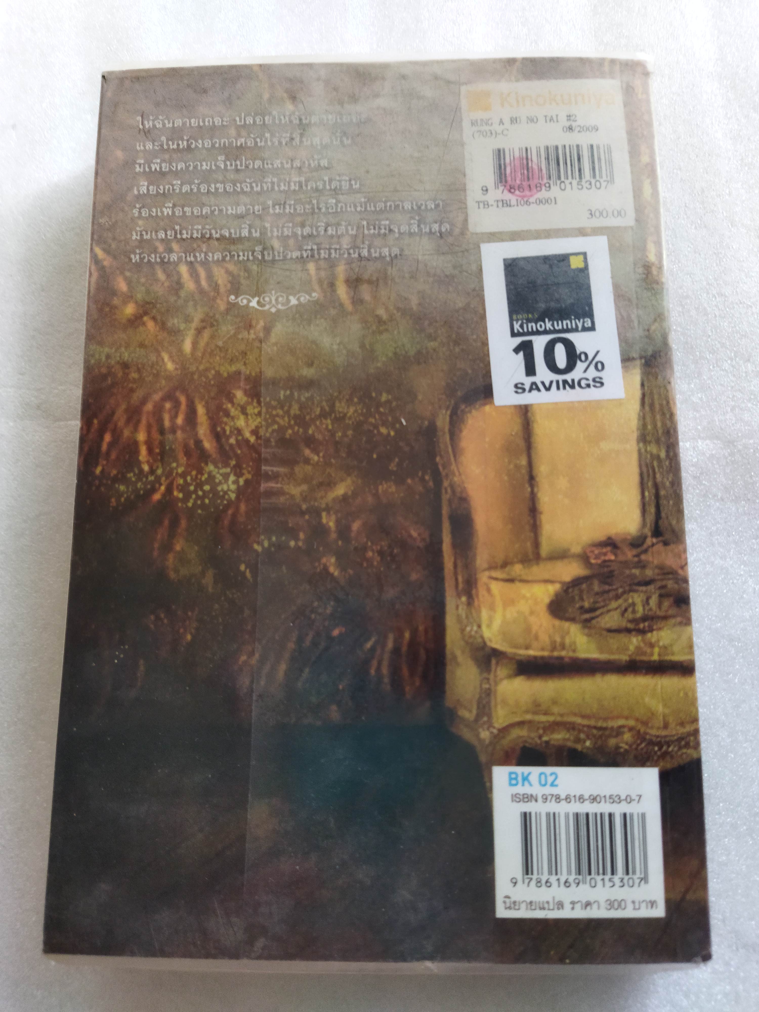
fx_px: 789
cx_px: 380
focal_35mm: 27
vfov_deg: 65.3
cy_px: 506
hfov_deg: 51.4
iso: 481
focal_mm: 4.71
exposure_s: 1/60
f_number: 1.79
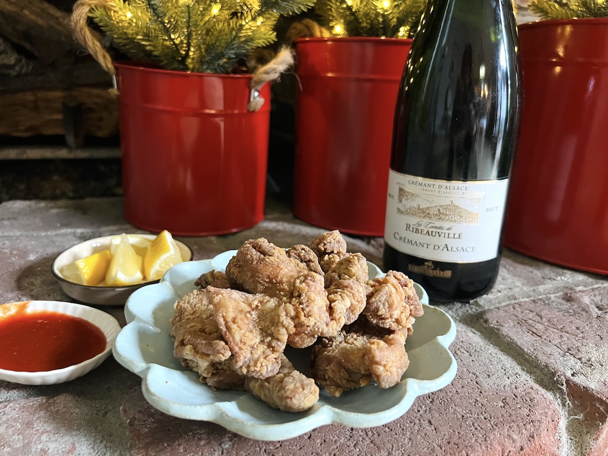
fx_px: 457
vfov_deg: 53.1
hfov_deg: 67.3
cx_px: 304
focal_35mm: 26
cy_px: 228
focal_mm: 5.7
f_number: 1.5
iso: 500
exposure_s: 1/30
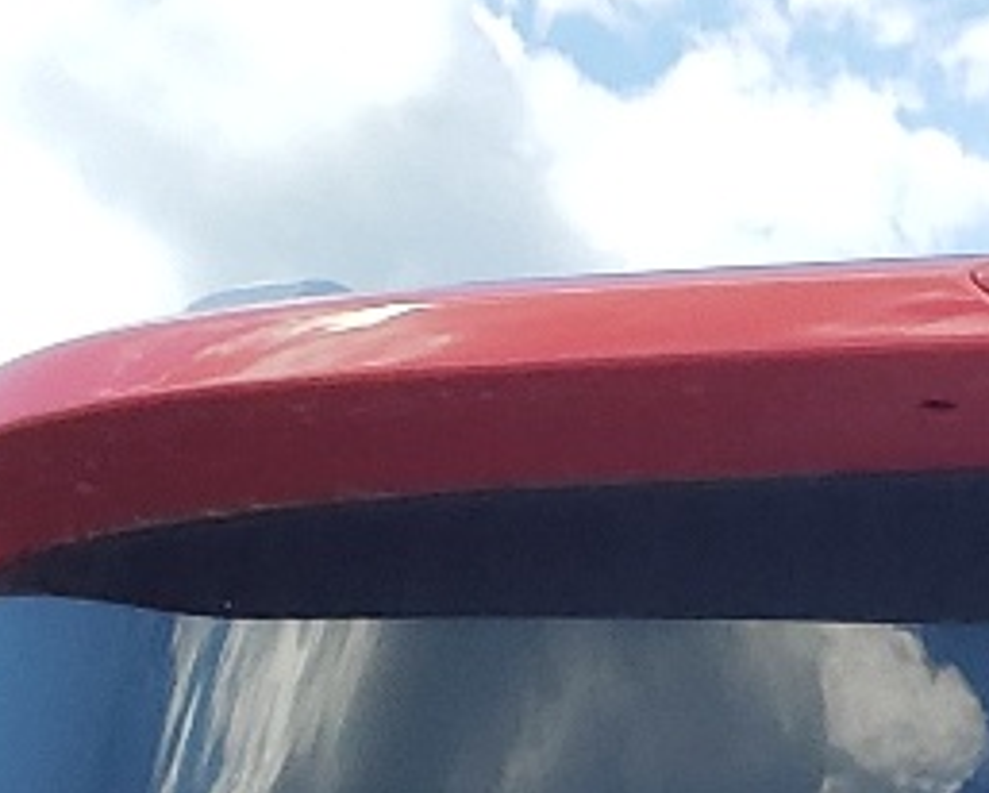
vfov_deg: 8.7
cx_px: 1609
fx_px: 4628
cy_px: 2063
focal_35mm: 158
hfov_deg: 11.5
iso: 50
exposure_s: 1/1667
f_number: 1.5
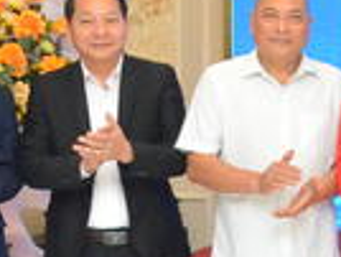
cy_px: 145
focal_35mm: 139
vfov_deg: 10.7
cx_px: 728
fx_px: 1372
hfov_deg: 12.2
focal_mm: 18
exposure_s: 1/160
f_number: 6.3
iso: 6400
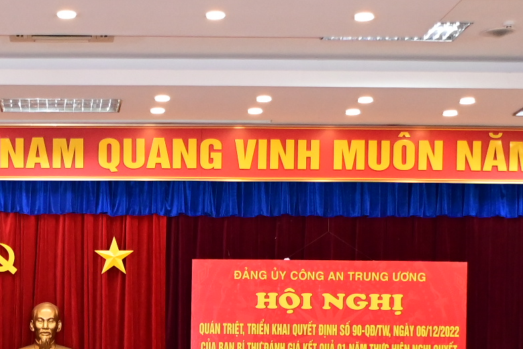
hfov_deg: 21.9
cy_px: 424
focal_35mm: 91
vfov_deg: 14.5
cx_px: 58
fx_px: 1322
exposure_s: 1/200
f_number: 3.8
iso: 2500
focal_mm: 24
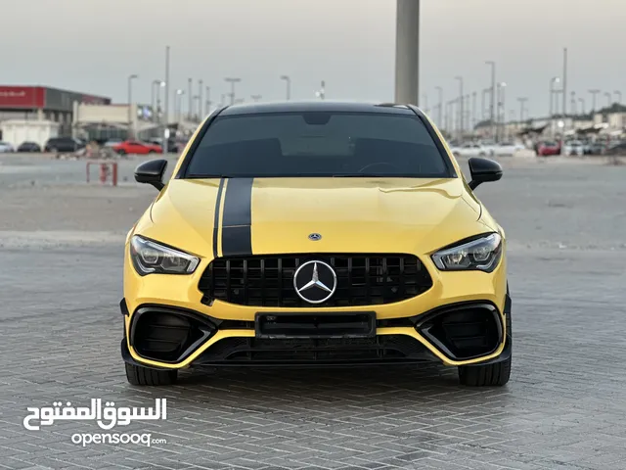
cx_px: 313
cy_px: 235
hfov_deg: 25.3
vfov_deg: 19.1
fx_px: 1392
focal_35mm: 77
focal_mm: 9
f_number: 2.8
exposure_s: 1/121
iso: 125
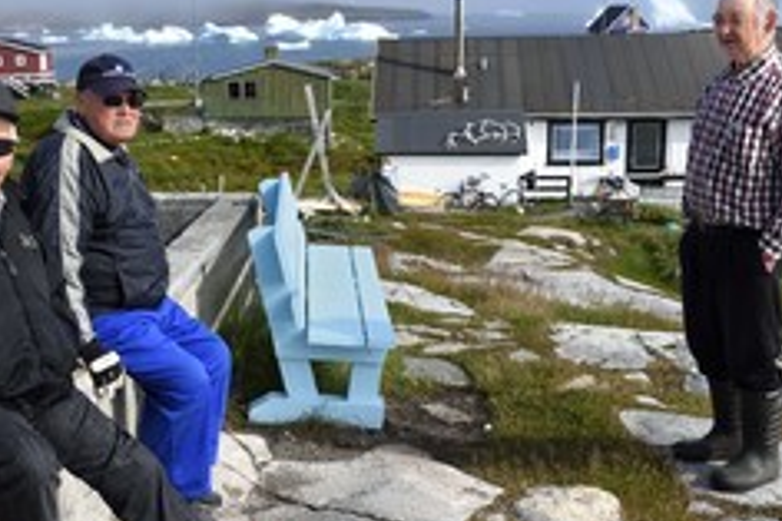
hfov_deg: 34.7
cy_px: 292
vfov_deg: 23.7
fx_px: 1237
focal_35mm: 57
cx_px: 258
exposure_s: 1/250
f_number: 11
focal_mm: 32
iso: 200
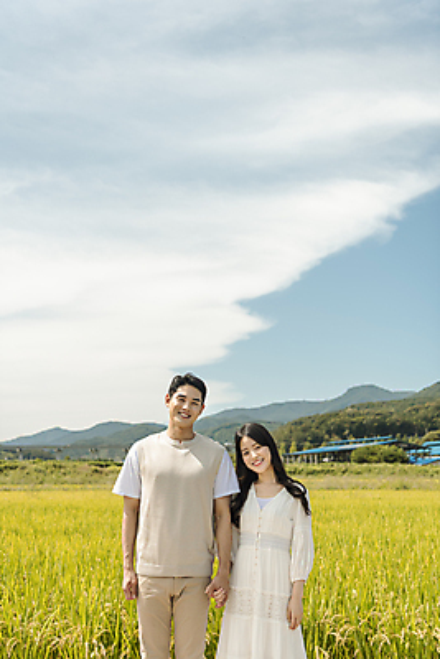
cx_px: 220
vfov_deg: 48.4
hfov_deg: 33.4
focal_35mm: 40
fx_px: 733
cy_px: 330
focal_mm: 40
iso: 200
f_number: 3.2
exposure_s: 1/1600
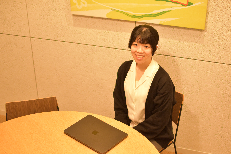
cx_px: 116
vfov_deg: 25.8
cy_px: 77
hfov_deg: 37.9
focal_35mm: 52
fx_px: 337
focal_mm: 35
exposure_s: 1/250
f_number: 1.8
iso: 1250
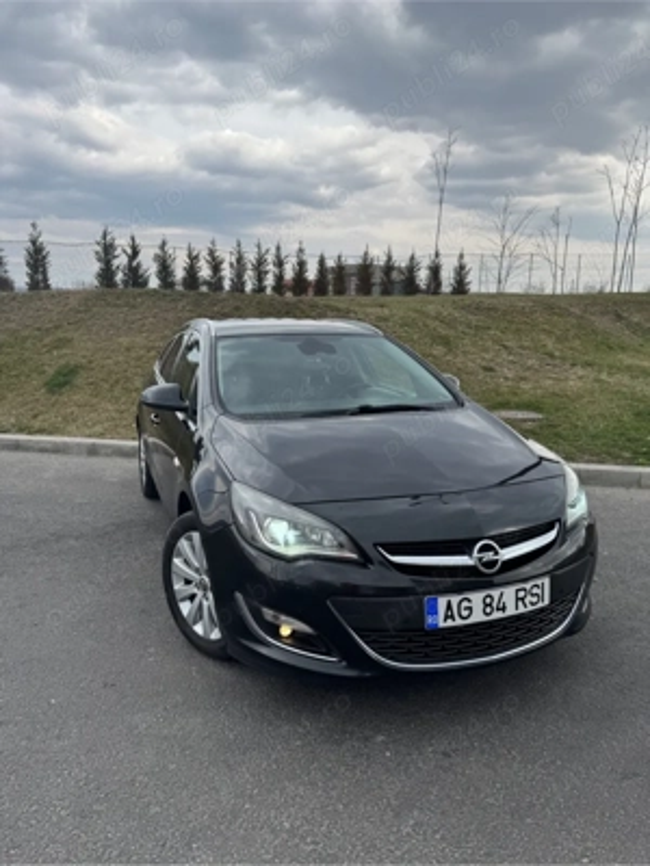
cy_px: 433
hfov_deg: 56.8
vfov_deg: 71.6
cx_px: 325
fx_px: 601
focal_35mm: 24
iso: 80
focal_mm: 6.76
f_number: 1.78
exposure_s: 1/1869
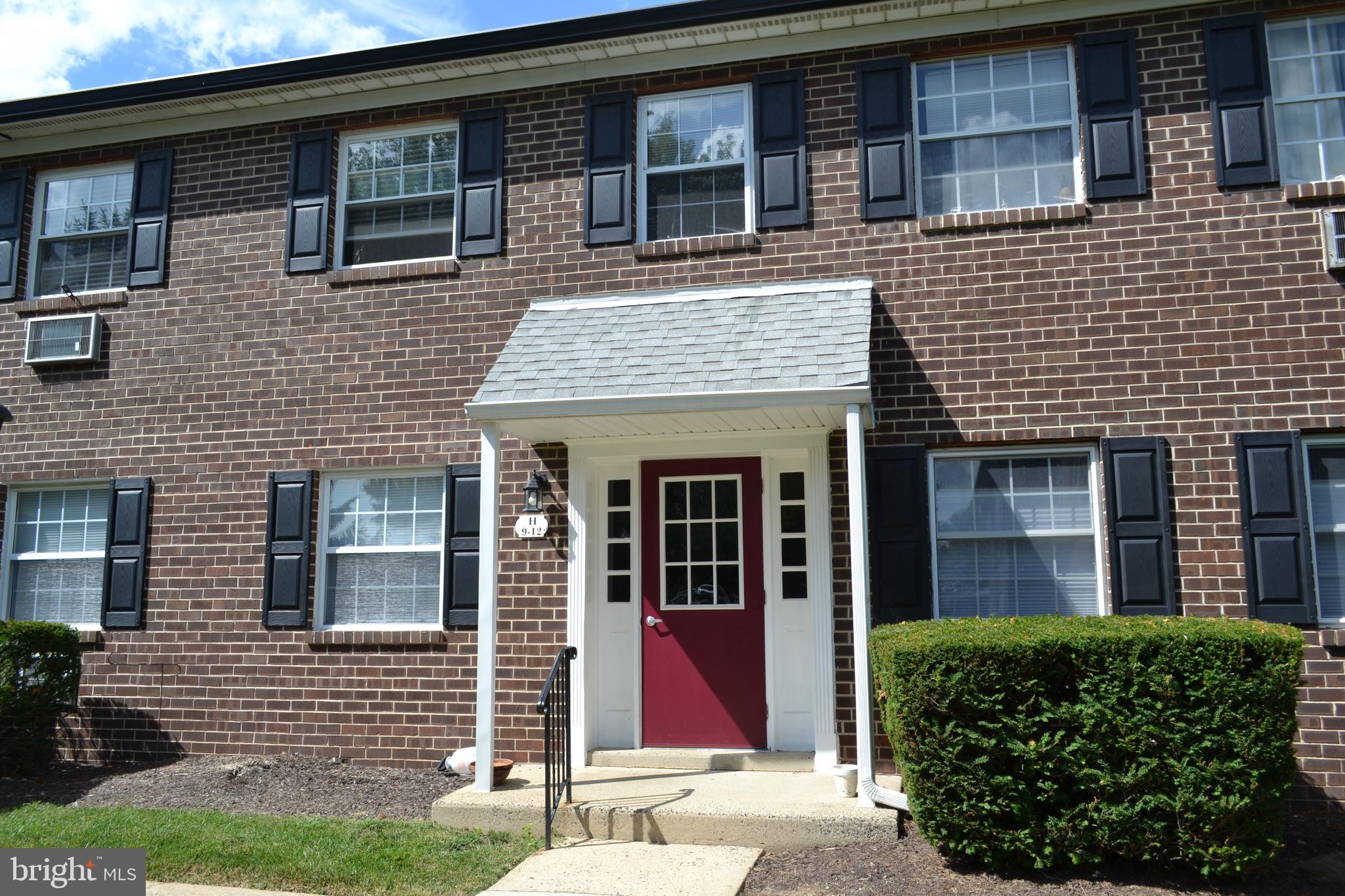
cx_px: 672
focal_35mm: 27
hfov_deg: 67.4
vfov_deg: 47.9
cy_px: 448
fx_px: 1009
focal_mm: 18
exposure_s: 1/250
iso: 100
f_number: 8
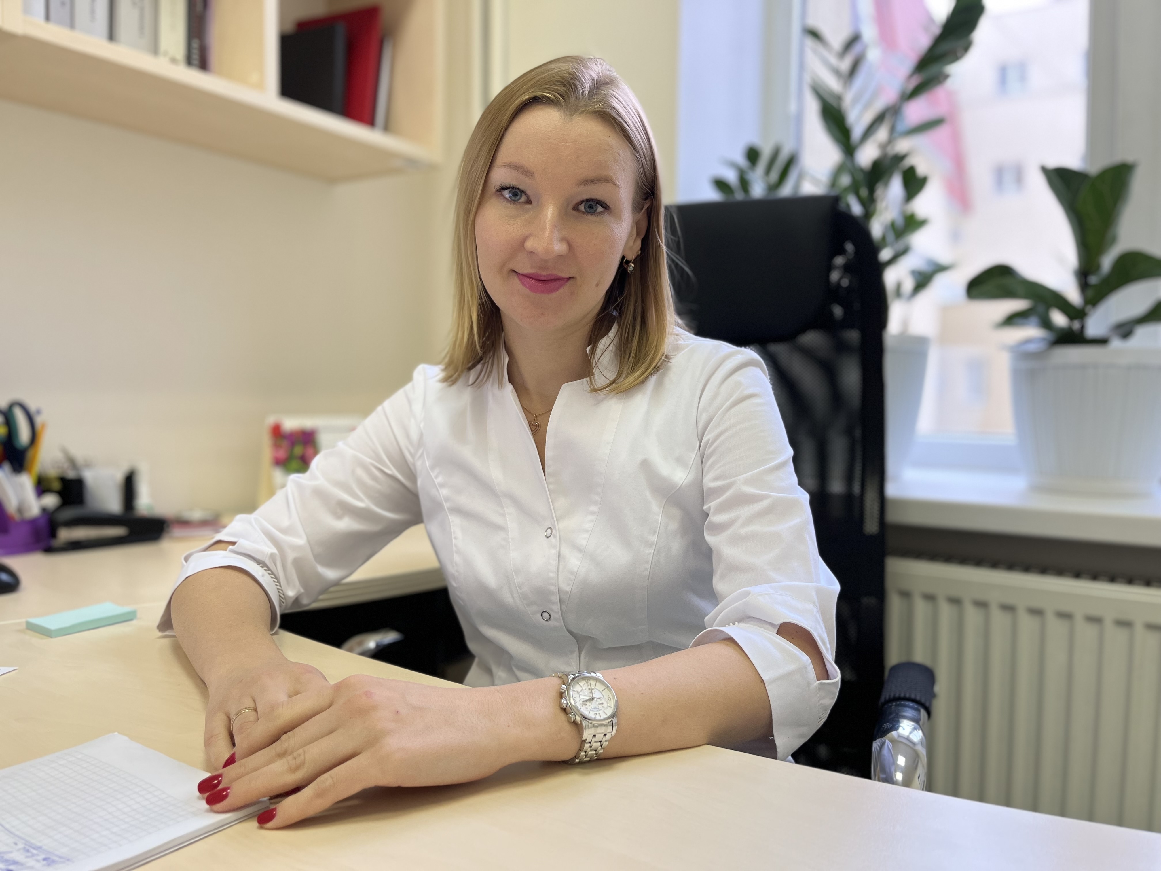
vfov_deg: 53.1
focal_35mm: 26
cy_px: 436
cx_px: 580
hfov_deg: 67.3
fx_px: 872
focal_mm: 5.1
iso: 64
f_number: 1.6
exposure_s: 1/50
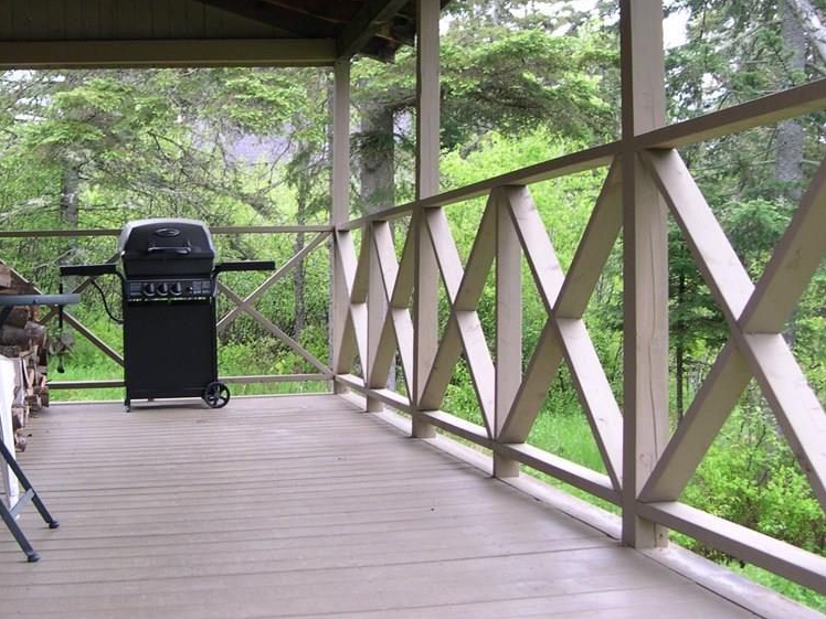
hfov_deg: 36.5
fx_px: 1241
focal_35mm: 52
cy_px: 232
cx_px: 280
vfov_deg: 27.9
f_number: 2.8
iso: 100
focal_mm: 8
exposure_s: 1/60
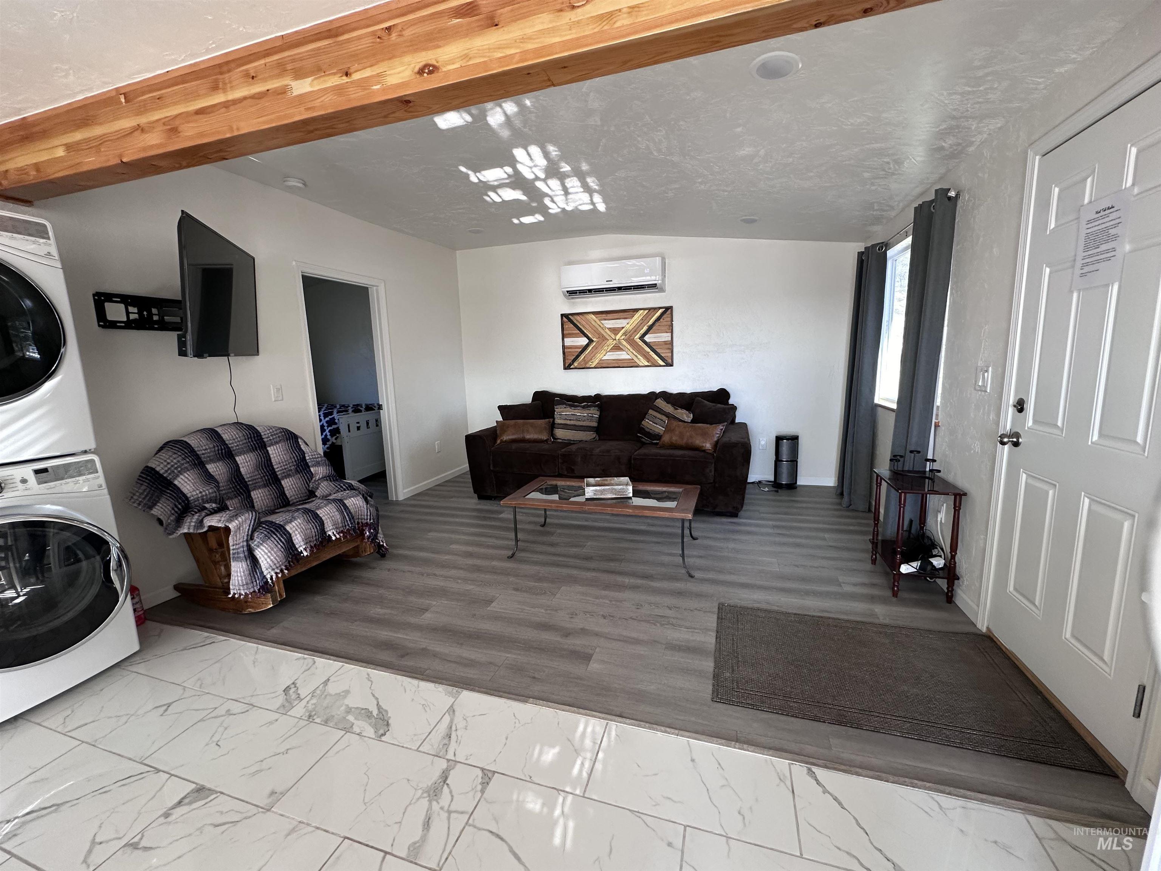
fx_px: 470
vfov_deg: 85.7
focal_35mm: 14
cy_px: 436
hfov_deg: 102.1
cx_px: 580
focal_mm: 2.22
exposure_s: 1/99
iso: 125
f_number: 2.2
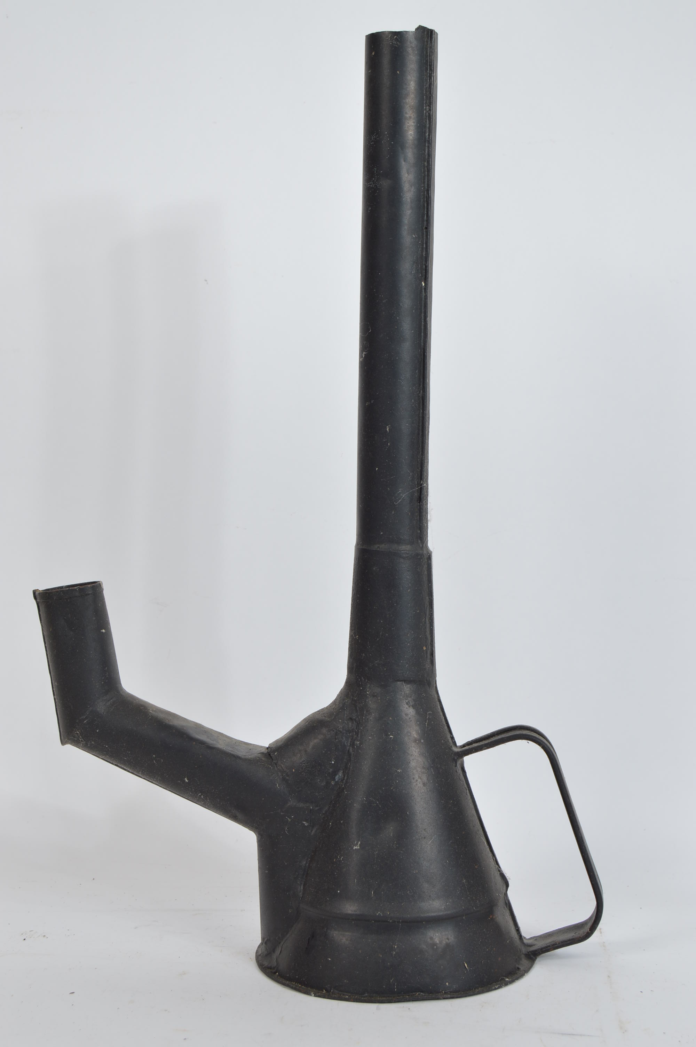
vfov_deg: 38.9
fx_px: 1482
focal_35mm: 51
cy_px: 524
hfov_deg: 26.4
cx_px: 348
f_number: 9
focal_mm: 34
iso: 100
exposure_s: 1/80
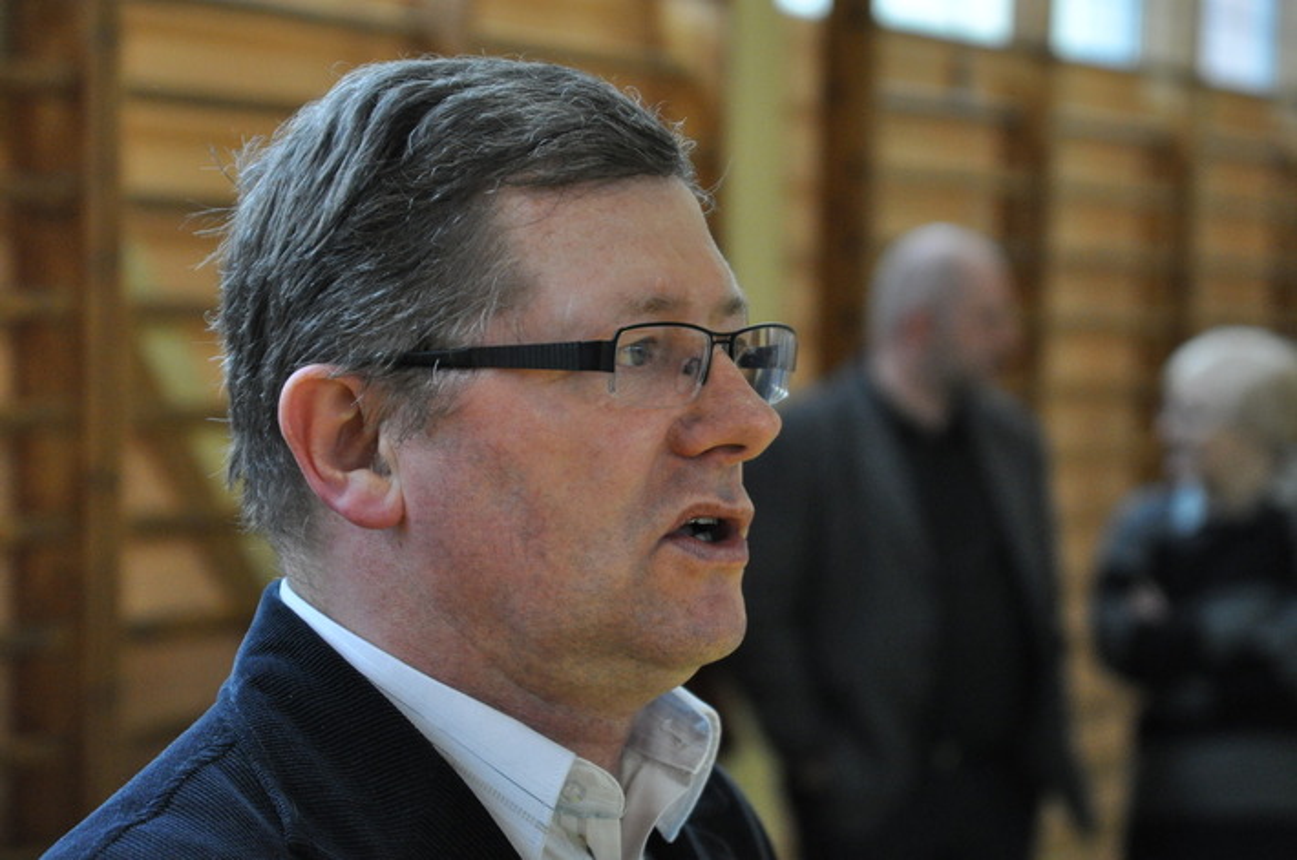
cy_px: 430
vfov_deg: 13.0
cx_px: 648
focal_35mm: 105
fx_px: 3777
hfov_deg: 19.5
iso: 1600
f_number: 4
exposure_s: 1/320
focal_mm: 70
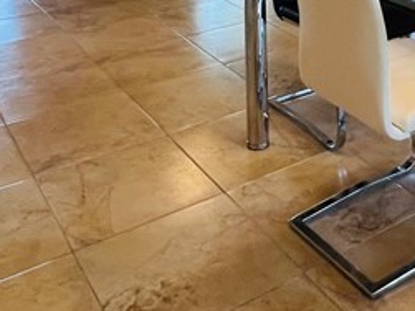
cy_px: -119
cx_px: 352
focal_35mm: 53
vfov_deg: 23.5
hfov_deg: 34.7
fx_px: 635
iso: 250
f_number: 1.8
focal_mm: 1.57
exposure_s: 1/60
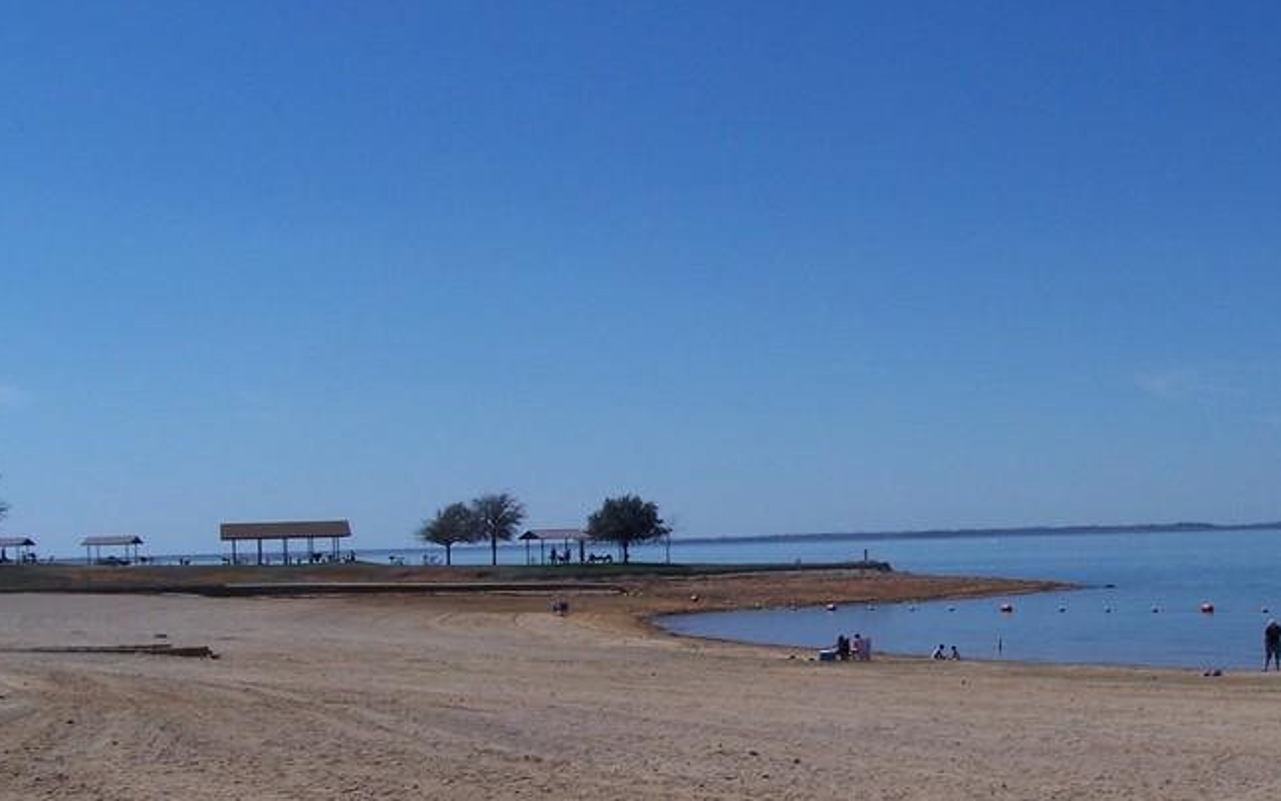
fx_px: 2025
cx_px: 899
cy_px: 559
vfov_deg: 22.2
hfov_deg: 34.6
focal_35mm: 58
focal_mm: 6.3
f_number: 5.6
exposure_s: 1/1500
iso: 80
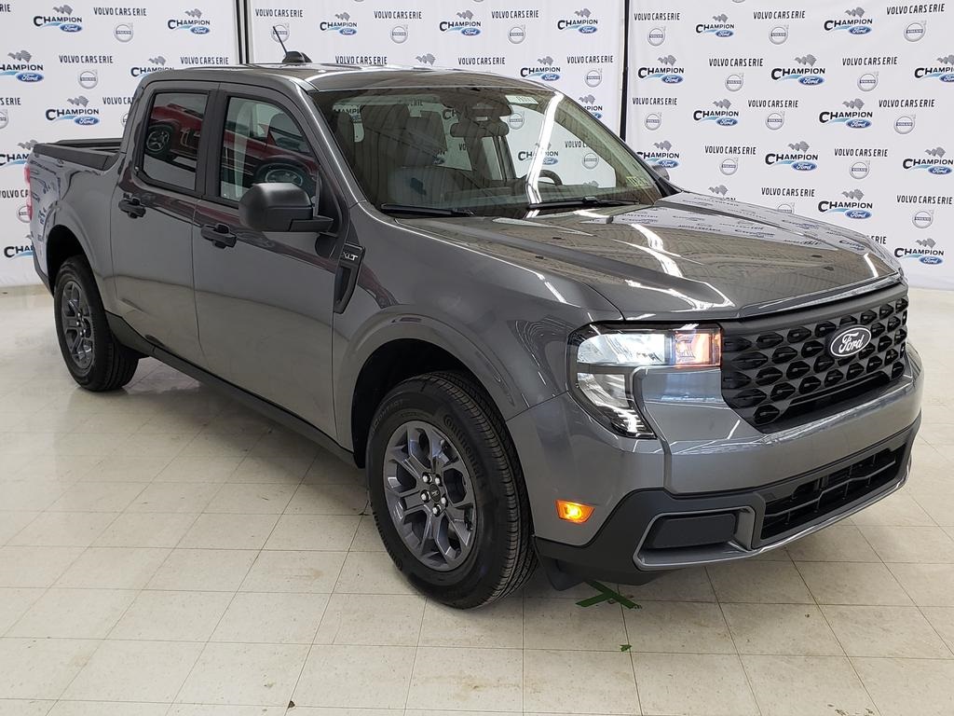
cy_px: 358
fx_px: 717
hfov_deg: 67.3
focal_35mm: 26
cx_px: 477
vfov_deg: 53.1
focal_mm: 4.3
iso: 160
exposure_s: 1/60
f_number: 2.4
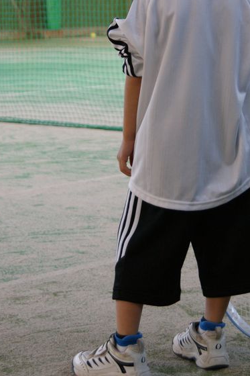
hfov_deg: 11.1
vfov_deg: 16.6
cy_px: 126
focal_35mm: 123
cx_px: 176
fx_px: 1282
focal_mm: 50
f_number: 4.5
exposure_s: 1/30
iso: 400
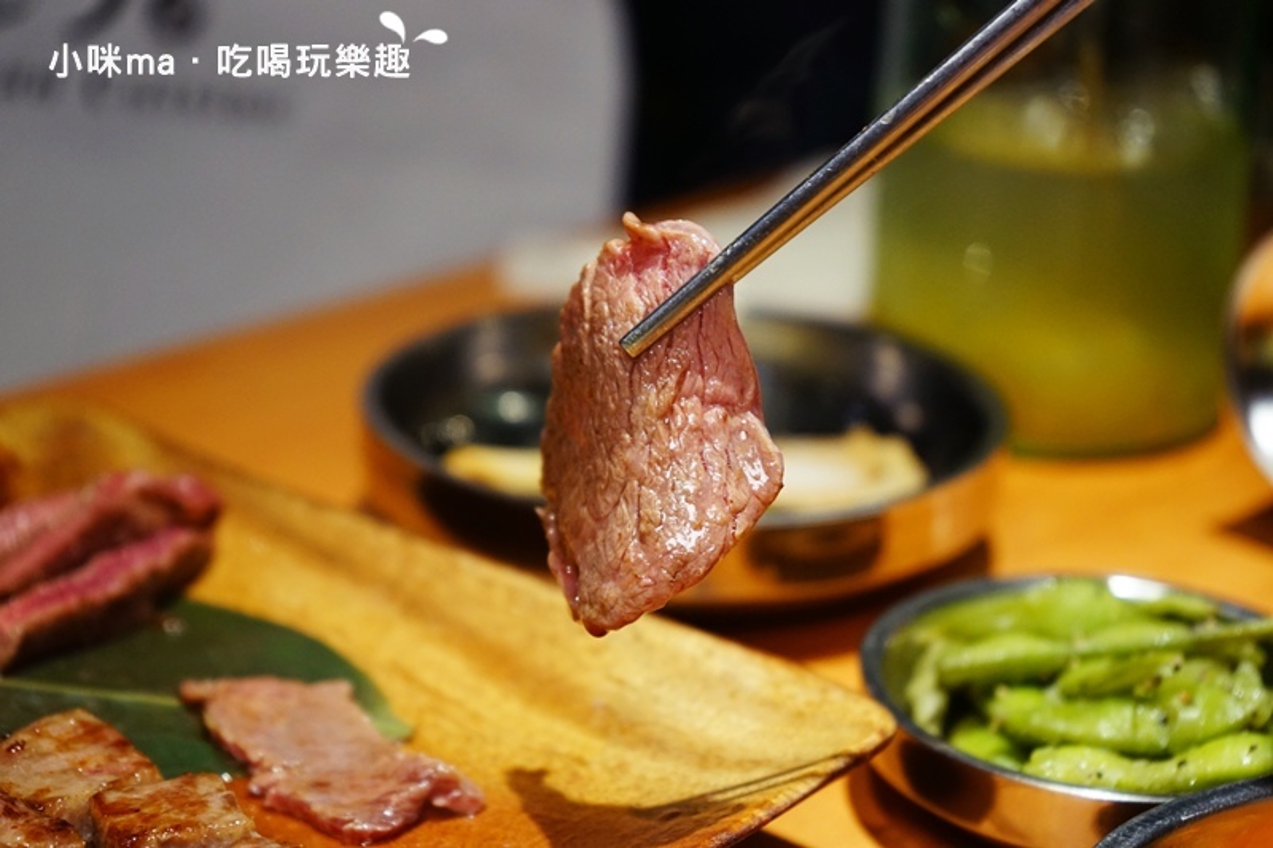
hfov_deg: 28.8
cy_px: 424
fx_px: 2475
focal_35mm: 70
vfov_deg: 19.4
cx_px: 636
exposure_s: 1/80
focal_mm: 70
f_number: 5.6
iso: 2000
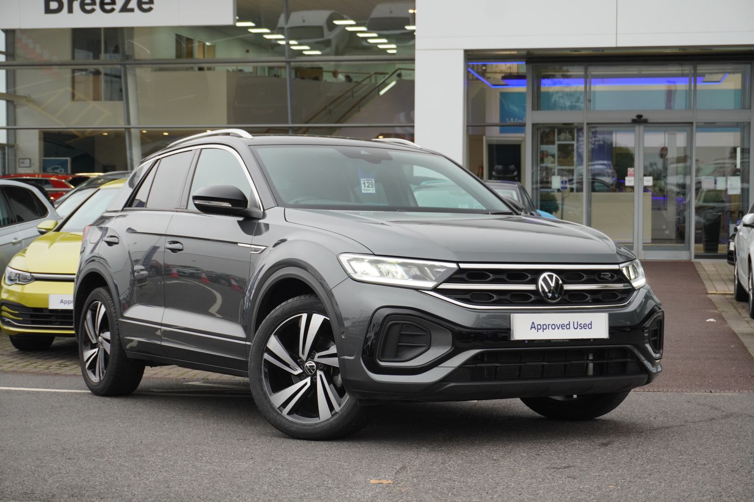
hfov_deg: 30.5
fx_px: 1381
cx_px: 377
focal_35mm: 66
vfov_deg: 20.6
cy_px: 251
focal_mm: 44
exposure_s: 1/160
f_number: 5.6
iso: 1000
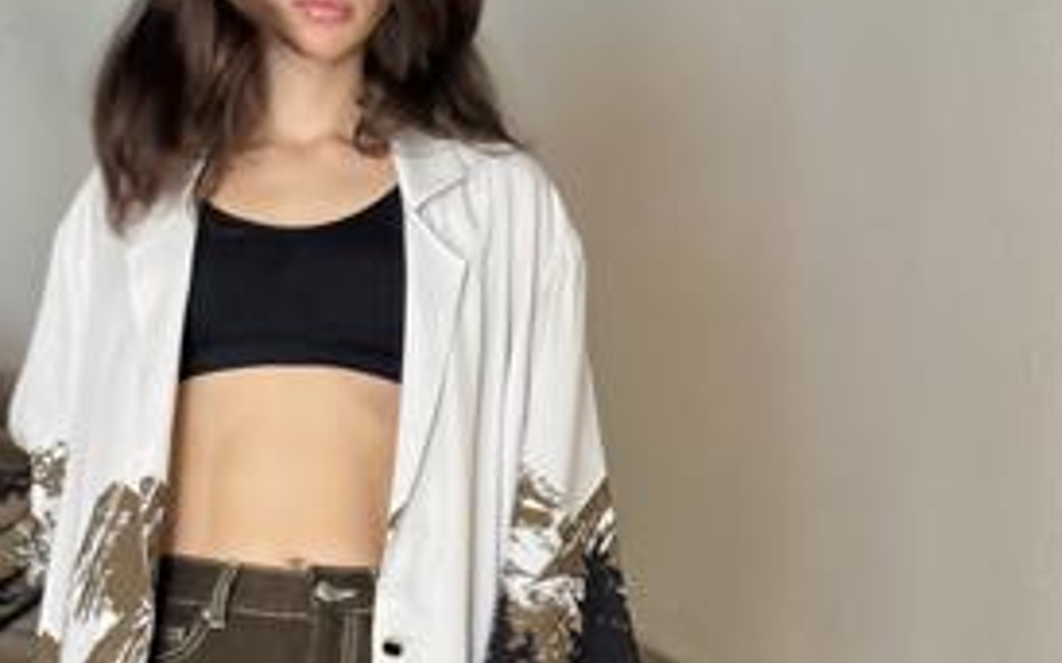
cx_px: 306
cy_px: 425
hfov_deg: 20.9
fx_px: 2864
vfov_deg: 13.2
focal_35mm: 99
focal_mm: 6.76
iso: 500
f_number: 1.78
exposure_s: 1/33
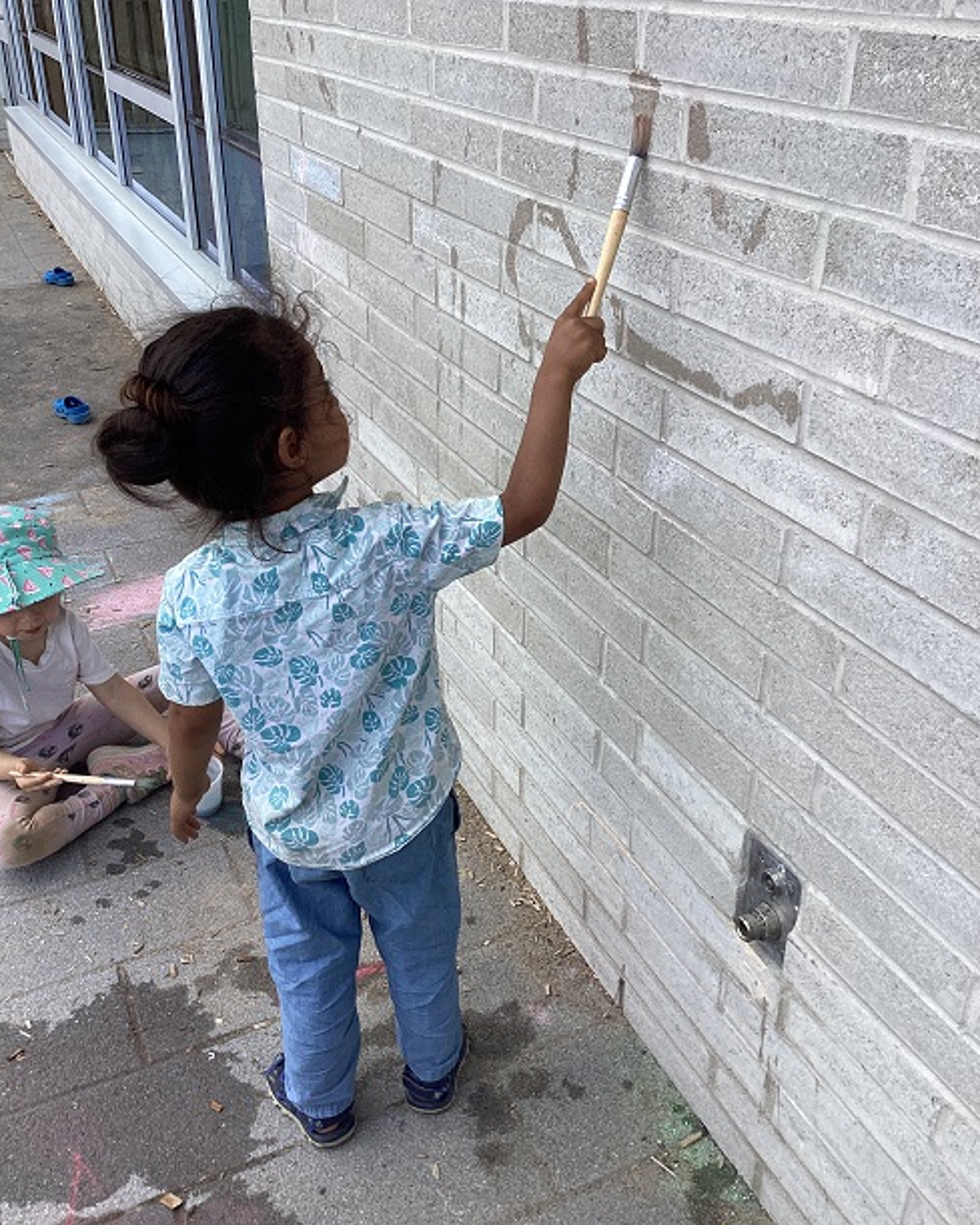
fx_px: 1196
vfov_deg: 54.2
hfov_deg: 44.6
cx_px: 493
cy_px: 601
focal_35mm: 33
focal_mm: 3.3
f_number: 2.4
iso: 25
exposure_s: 1/422
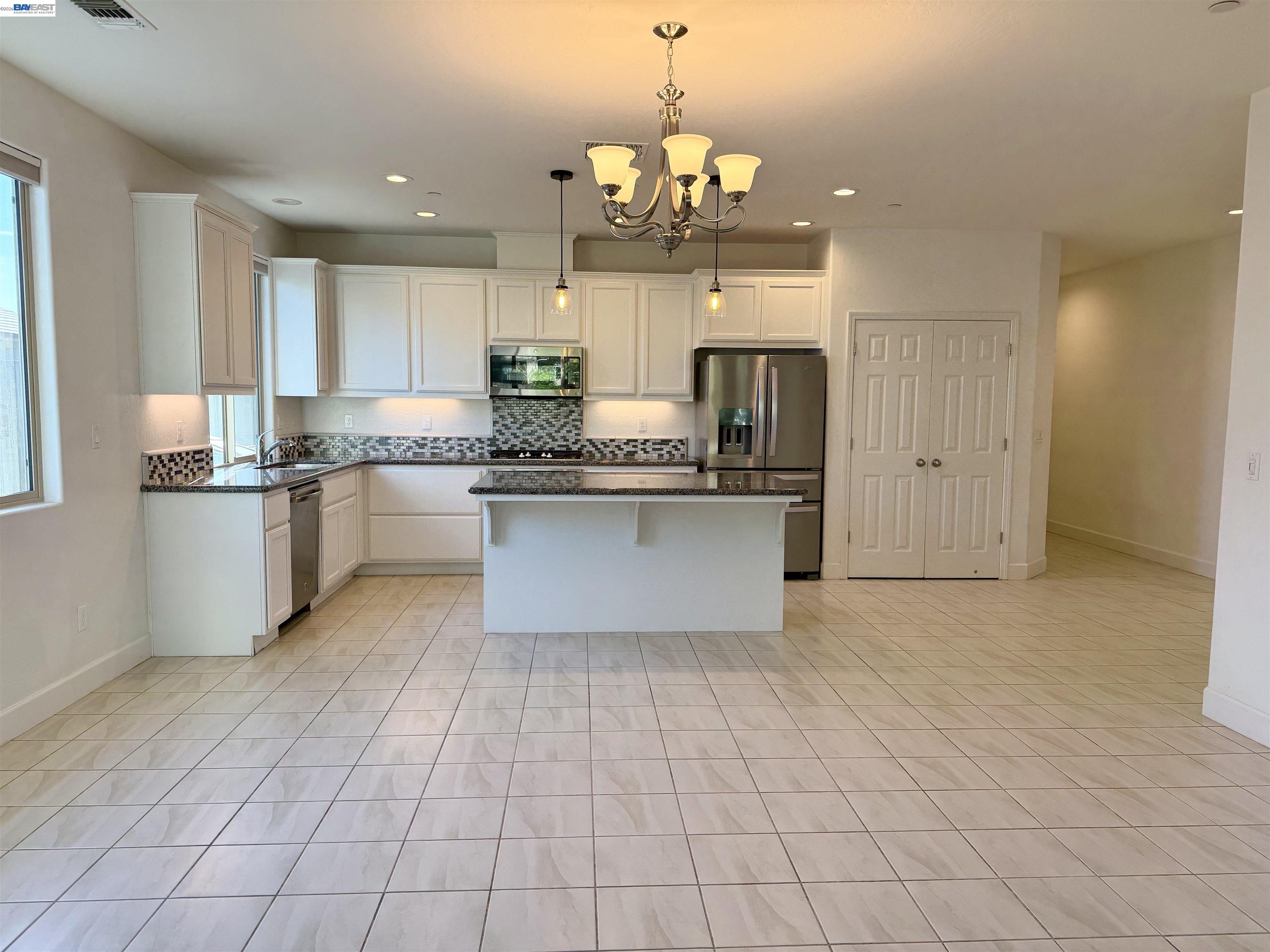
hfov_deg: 71.6
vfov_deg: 56.8
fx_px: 881
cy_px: 476
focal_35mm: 24
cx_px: 635
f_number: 1.78
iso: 100
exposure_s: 1/187
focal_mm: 6.76
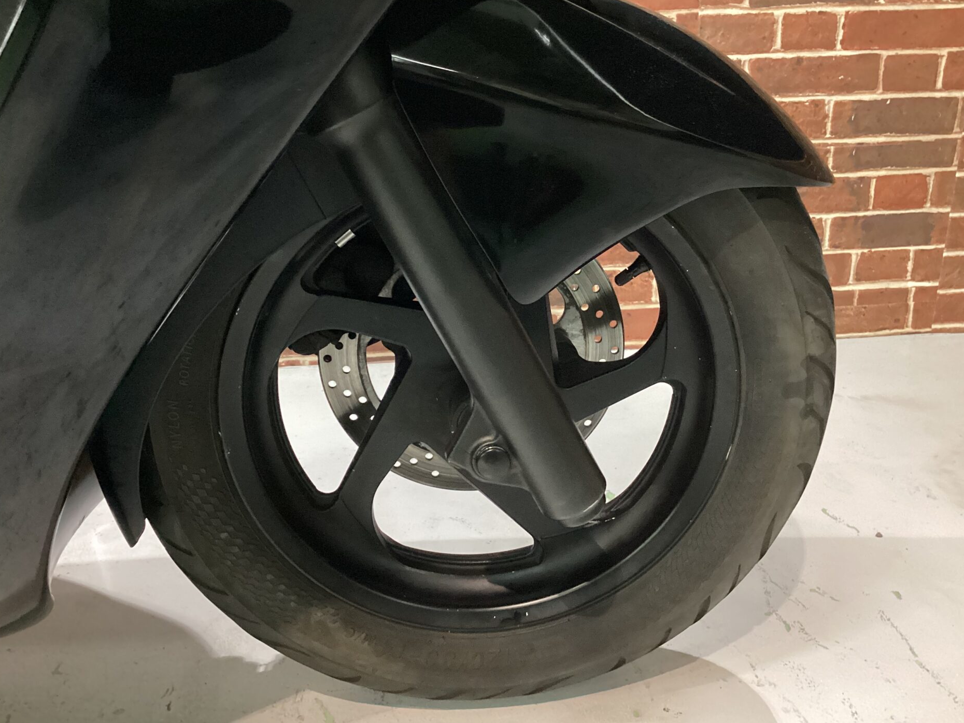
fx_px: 891
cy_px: 353
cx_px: 474
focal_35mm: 32
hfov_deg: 56.8
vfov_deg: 44.2
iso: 400
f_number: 2.4
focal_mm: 3.3
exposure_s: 1/40
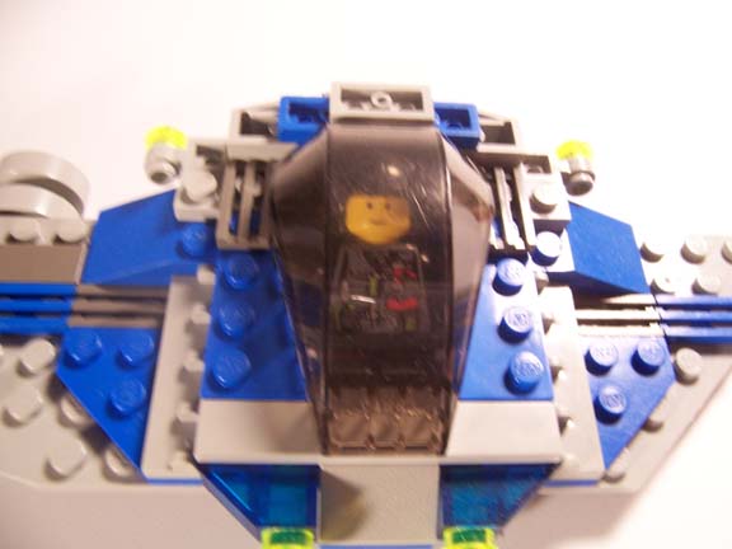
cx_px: 366
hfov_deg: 55.4
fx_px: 698
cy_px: 274
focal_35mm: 33
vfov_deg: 42.9
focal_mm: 5.5
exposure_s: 1/30
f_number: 3.4
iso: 140
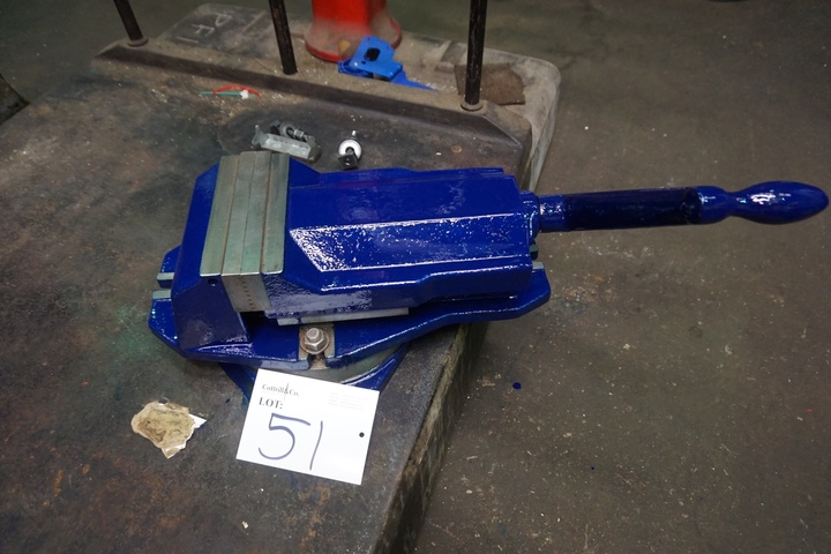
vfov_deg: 53.1
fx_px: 554
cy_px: 277
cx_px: 416
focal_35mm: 24
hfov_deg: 73.7
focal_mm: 16
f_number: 3.5
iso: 2000
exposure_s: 1/160
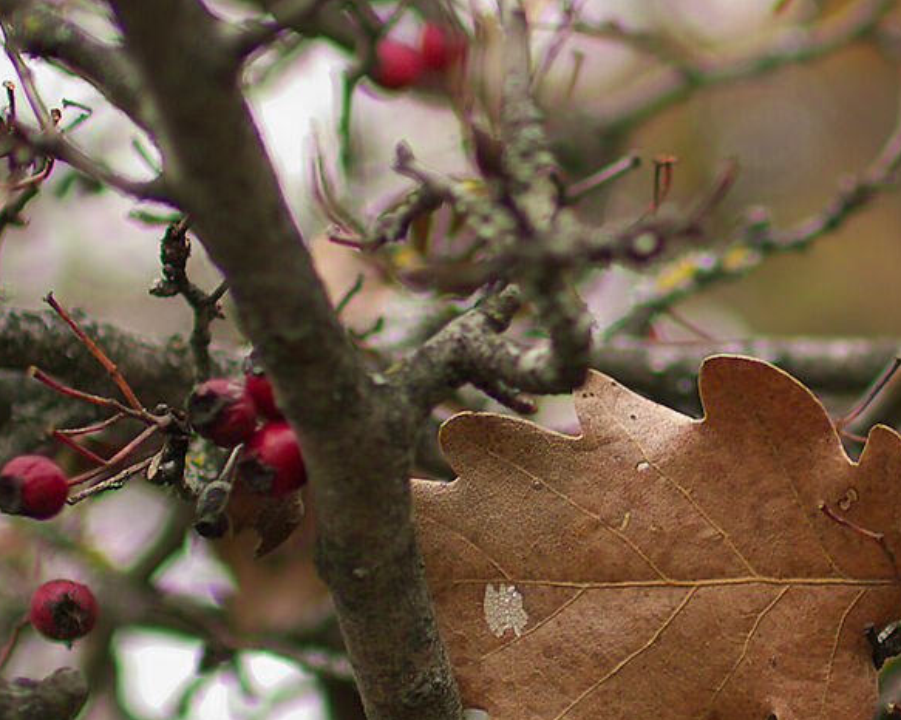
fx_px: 5358
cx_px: 797
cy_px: 456
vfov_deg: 7.7
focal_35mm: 201
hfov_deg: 9.6
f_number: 1.8
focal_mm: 30
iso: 50
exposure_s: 1/200
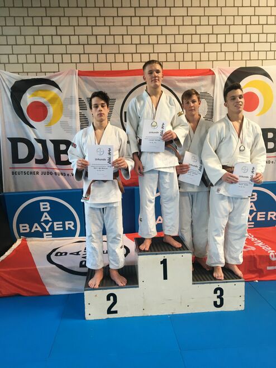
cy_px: 184
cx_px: 138
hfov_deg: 48.2
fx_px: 308
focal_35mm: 29
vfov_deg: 61.7
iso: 40
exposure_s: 1/33
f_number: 2.2
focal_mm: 4.15
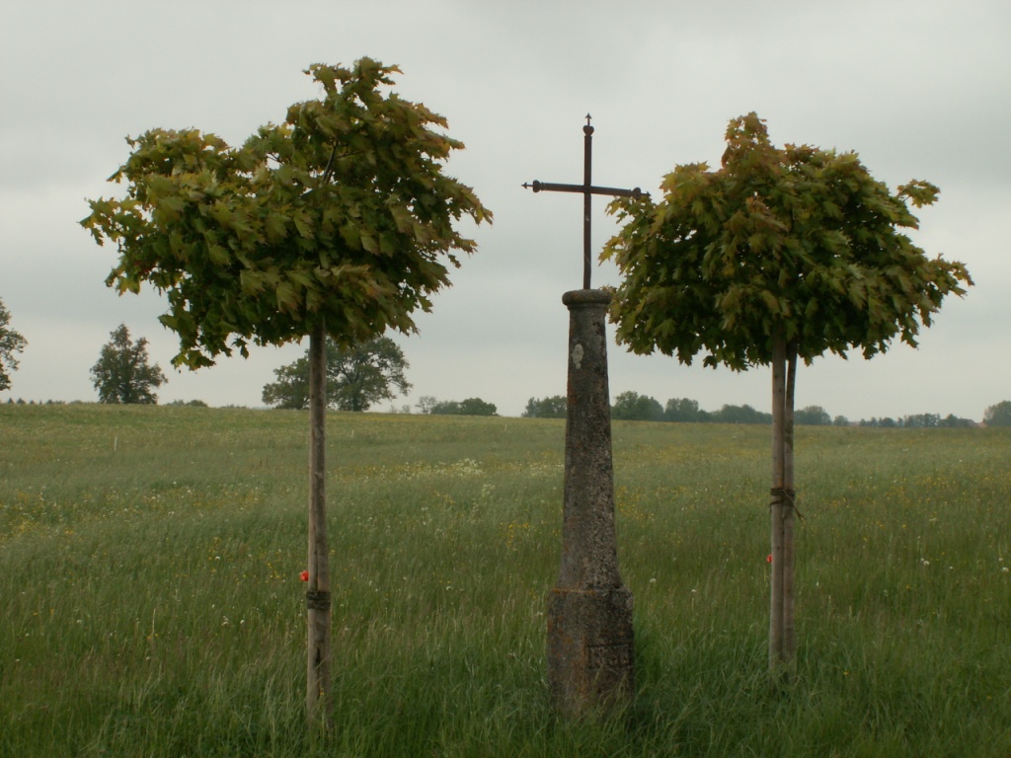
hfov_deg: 32.2
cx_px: 506
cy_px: 379
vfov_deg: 24.4
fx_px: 1752
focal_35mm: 60
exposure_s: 1/100
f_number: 8
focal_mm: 10.05
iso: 50
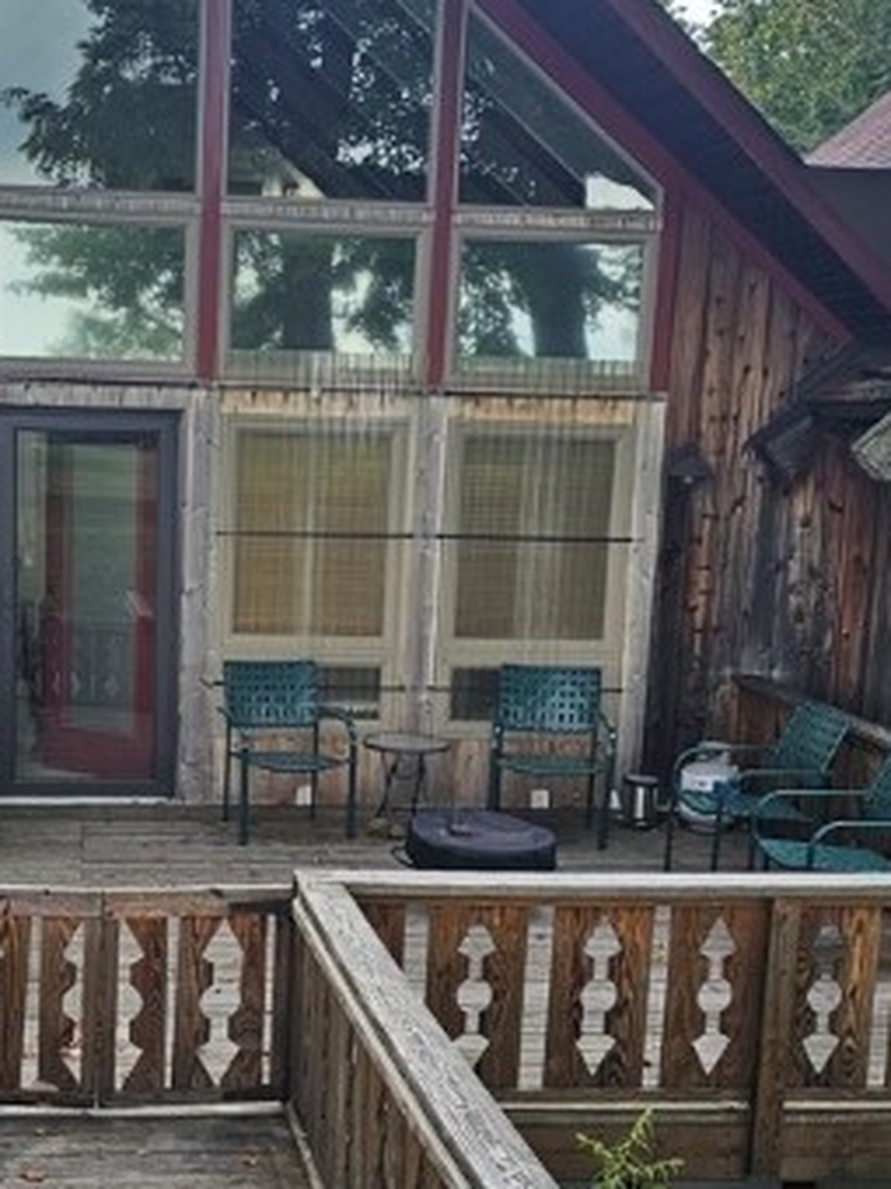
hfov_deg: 27.4
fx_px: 1785
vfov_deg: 36.6
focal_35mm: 52
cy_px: 727
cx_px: 171
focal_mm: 6.3
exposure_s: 1/180
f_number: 1.7
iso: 40
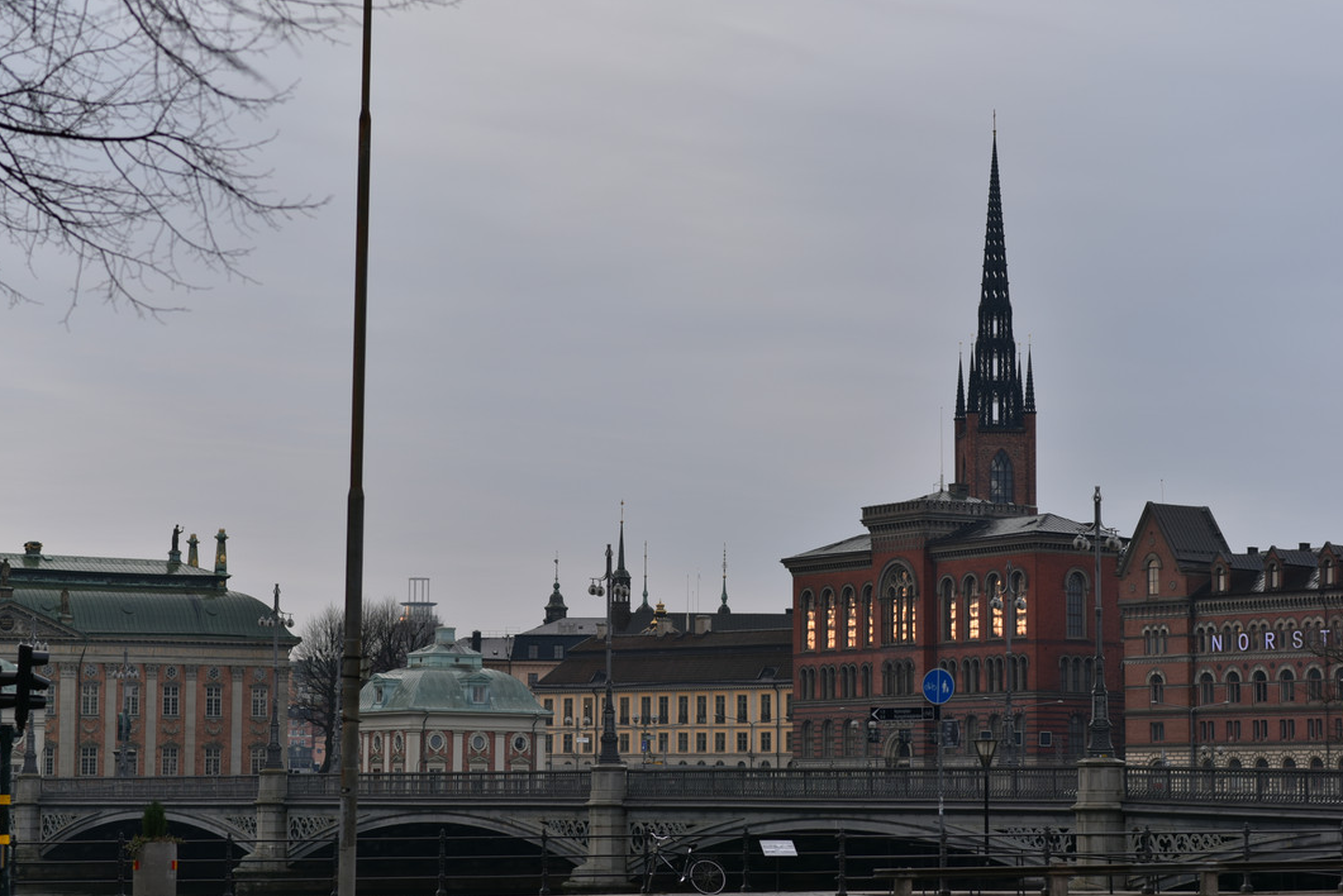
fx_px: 3582
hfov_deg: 21.2
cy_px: 439
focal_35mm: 96
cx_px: 651
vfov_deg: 14.3
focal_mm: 85
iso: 100
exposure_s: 1/200
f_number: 3.5
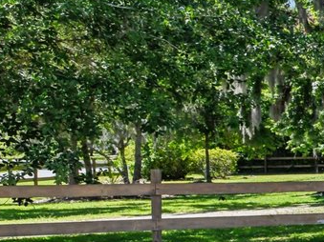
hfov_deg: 11.8
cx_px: 949
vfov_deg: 15.8
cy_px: 171
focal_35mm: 93
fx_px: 870
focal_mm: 16
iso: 400
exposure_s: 1/400
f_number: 8
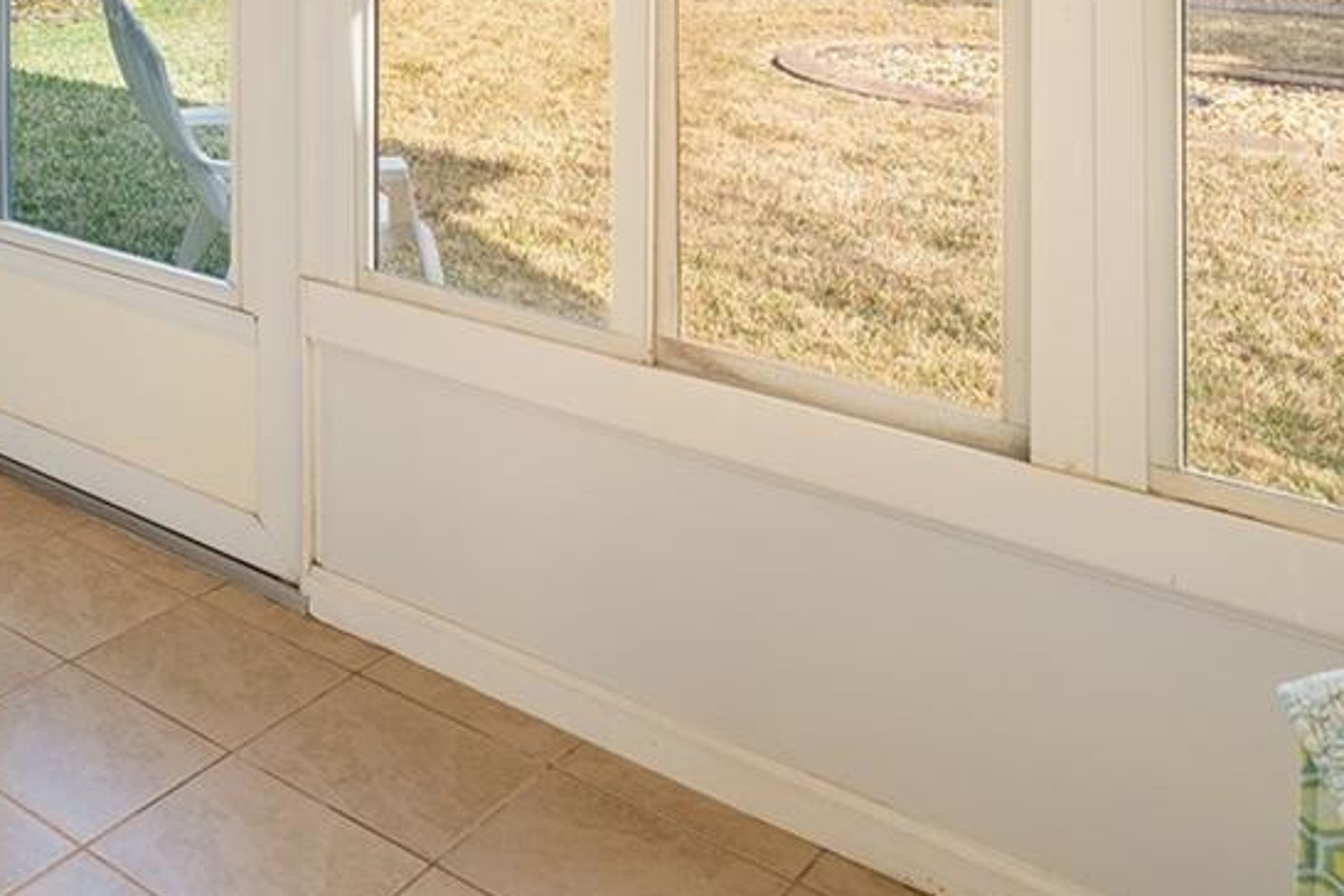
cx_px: -111
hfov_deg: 39.4
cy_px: -182
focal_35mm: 41
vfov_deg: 28.4
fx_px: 1531
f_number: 8
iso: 200
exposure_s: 1/5
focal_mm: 14
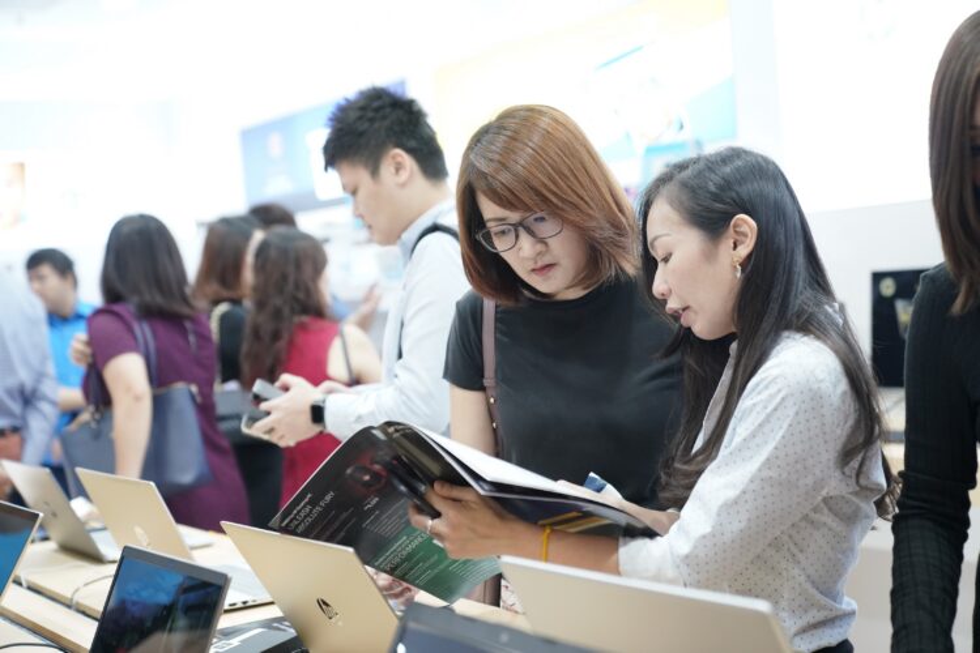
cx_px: 490
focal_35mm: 56
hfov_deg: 35.6
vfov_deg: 24.2
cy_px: 326
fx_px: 1524
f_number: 2.8
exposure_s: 1/320
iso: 2500
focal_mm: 56
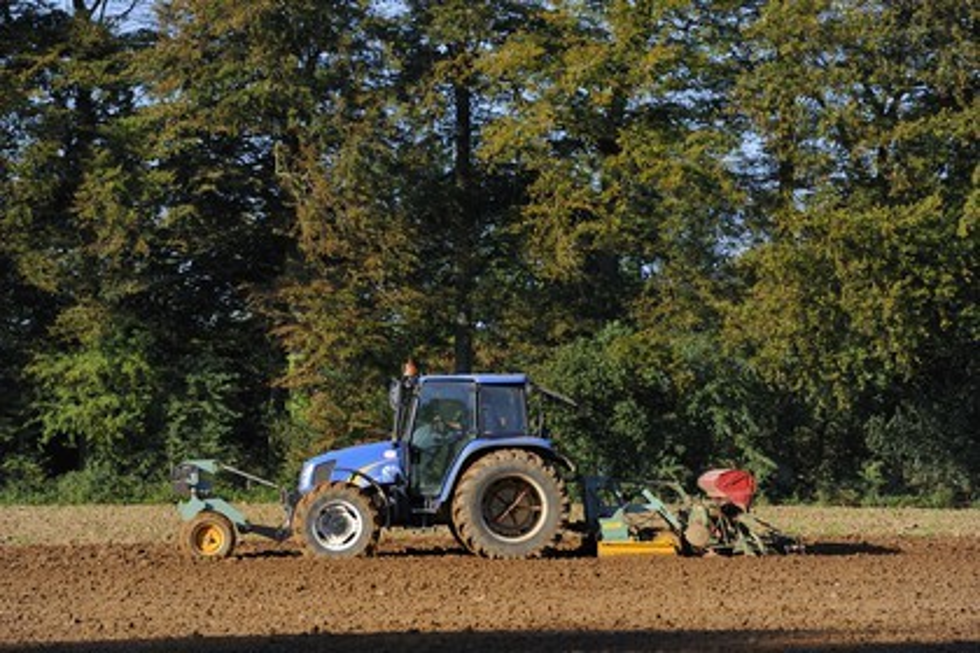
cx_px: 490
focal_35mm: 200
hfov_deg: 10.3
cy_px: 326
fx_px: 5444
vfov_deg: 6.9
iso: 200
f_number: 8
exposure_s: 1/250
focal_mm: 200
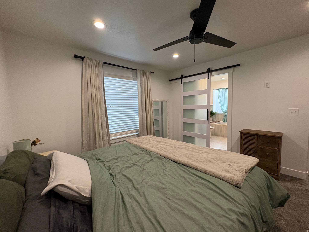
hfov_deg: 102.1
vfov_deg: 85.7
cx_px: 154
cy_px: 116
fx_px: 125
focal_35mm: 14
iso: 200
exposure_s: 1/120
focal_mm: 2.22
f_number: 2.2
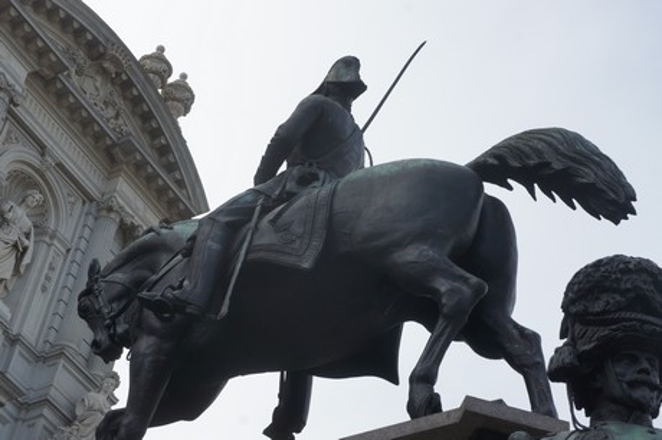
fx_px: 1516
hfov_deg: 24.6
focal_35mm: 82
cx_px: 331
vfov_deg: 16.5
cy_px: 220
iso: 200
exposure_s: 1/250
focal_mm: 55
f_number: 9
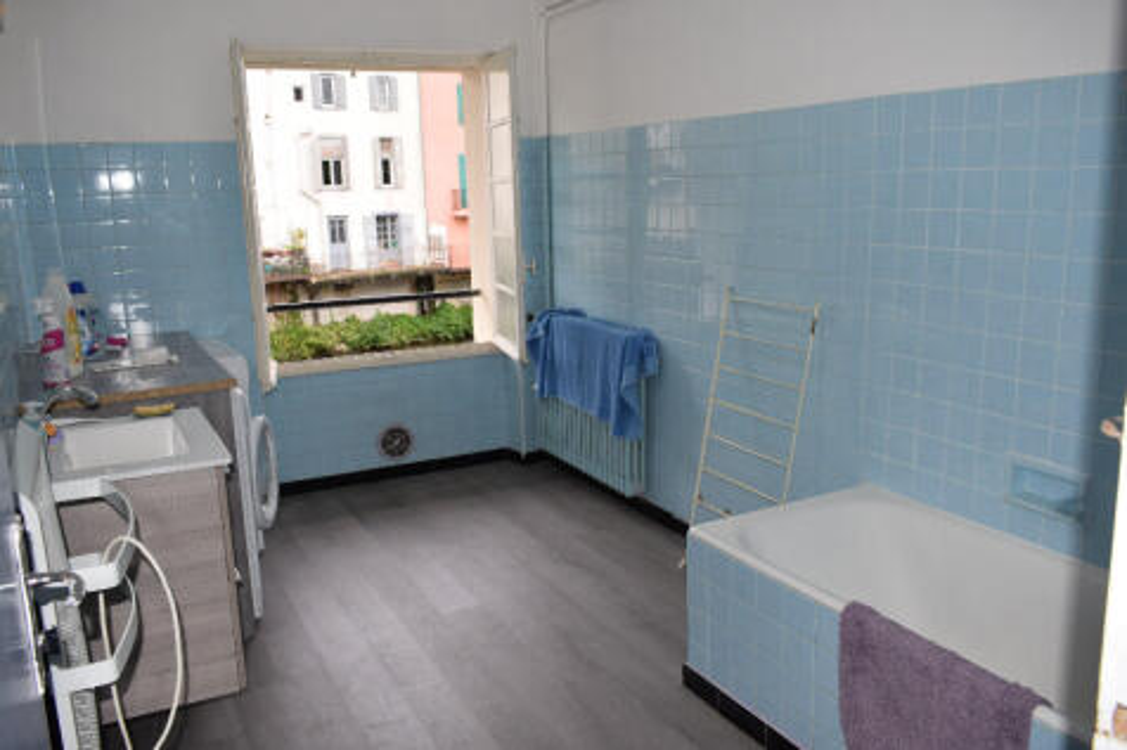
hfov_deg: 61.9
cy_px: 375
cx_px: 564
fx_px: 939
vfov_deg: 43.6
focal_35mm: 30
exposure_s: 1/125
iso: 280
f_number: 5.6
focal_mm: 20
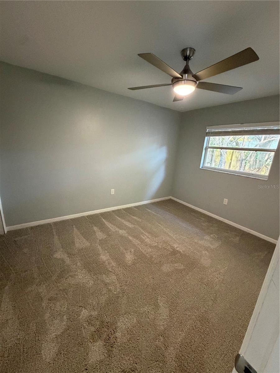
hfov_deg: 85.7
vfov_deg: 102.1
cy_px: 186
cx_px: 140
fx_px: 151
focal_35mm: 14
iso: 500
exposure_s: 1/60
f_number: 2.2
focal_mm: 2.22
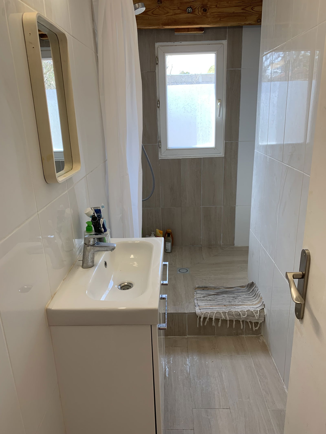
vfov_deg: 67.3
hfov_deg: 53.1
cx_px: 163
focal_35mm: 26
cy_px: 217
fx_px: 326
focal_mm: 4.25
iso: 50
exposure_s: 1/121
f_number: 1.8
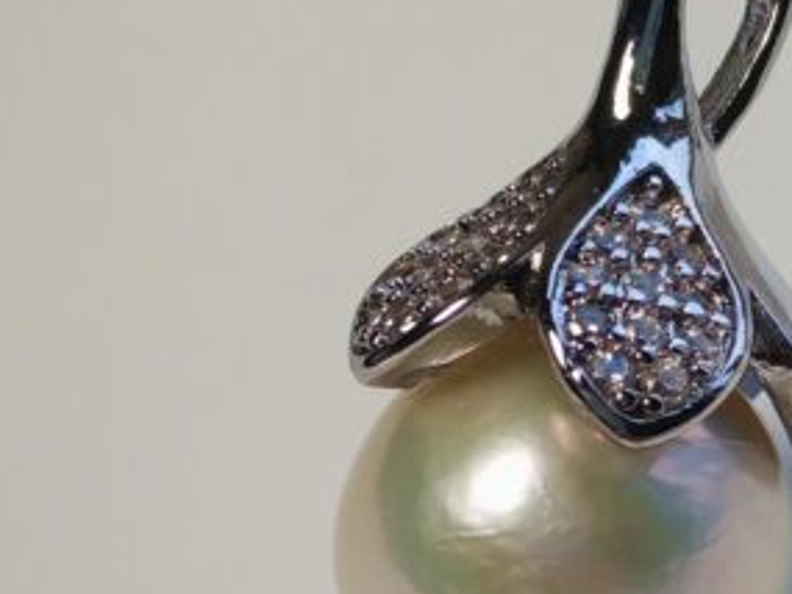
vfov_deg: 7.8
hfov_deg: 10.3
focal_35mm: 191
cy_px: 450
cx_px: 714
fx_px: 4372
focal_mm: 5.52
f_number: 1.95
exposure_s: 1/100
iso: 50
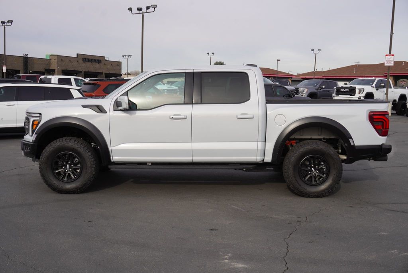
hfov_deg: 49.5
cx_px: 204
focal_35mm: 39
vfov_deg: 34.3
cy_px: 136
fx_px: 442
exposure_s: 1/125
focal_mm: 26
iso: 100
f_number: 10
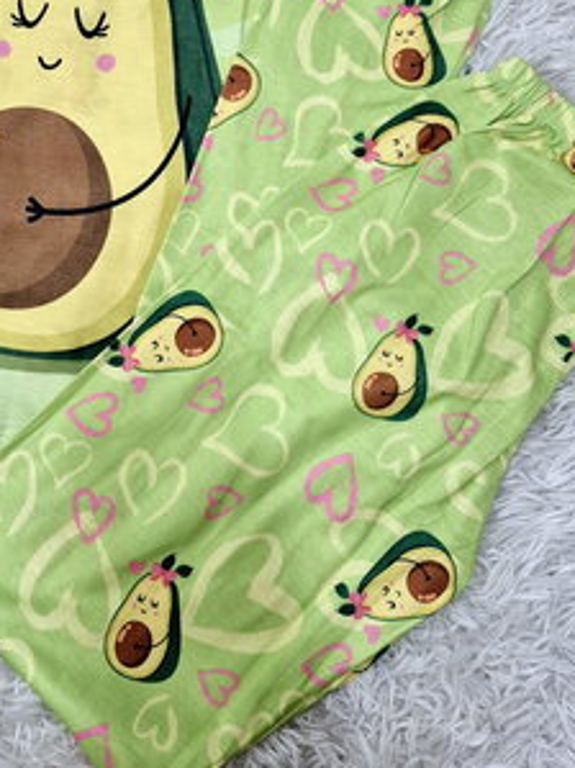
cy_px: 132
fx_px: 909
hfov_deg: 34.7
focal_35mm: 41
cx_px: 177
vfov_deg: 43.2
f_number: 1.8
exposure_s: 1/100
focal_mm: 5.4
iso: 200
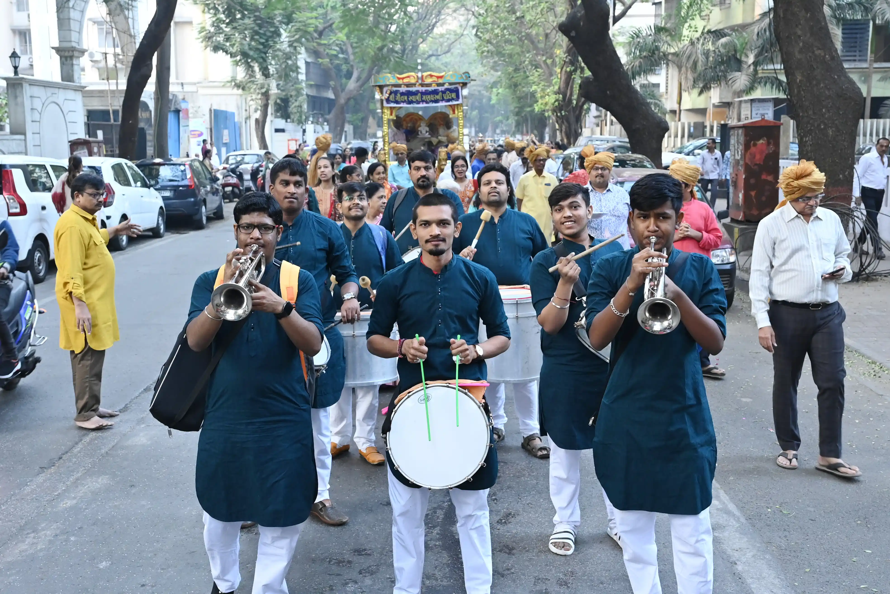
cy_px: 297
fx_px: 964
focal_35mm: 39
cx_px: 445
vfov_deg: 34.2
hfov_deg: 49.6
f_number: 4
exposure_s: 1/125
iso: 2500
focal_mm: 26
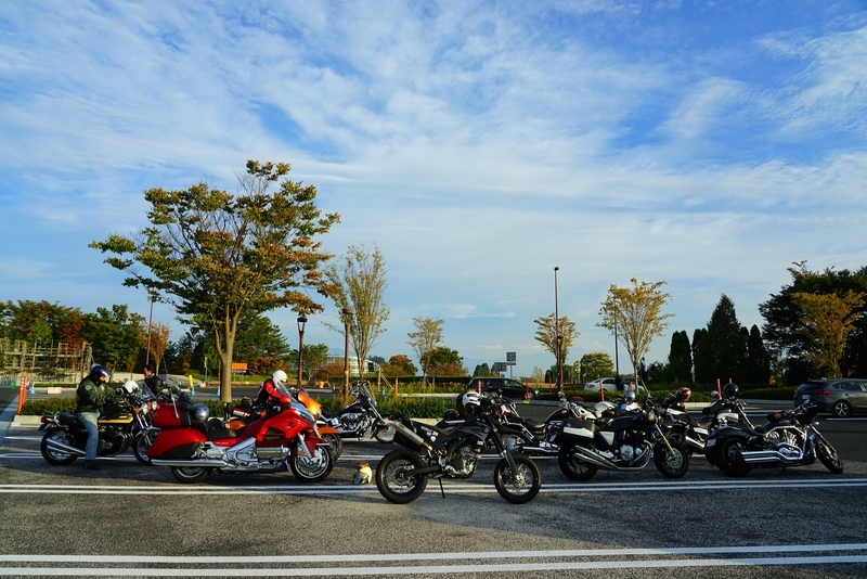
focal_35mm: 24
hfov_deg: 73.7
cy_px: 290
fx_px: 578
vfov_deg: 53.2
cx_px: 434
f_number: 9.5
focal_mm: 24
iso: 100
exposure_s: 1/125
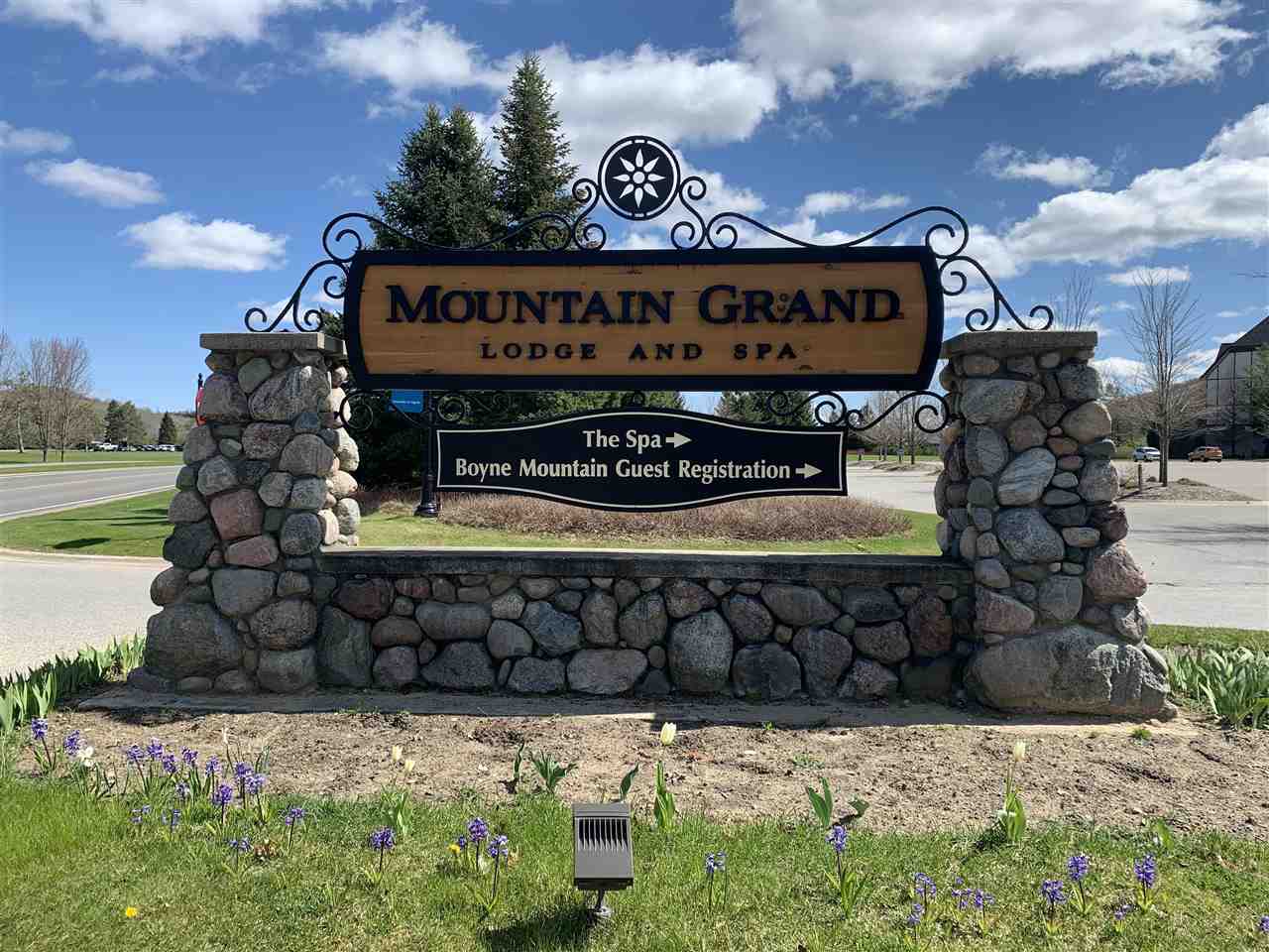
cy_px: 476
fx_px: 953
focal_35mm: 26
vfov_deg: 53.1
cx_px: 634
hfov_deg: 67.3
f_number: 1.8
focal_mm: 4.25
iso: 25
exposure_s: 1/1779
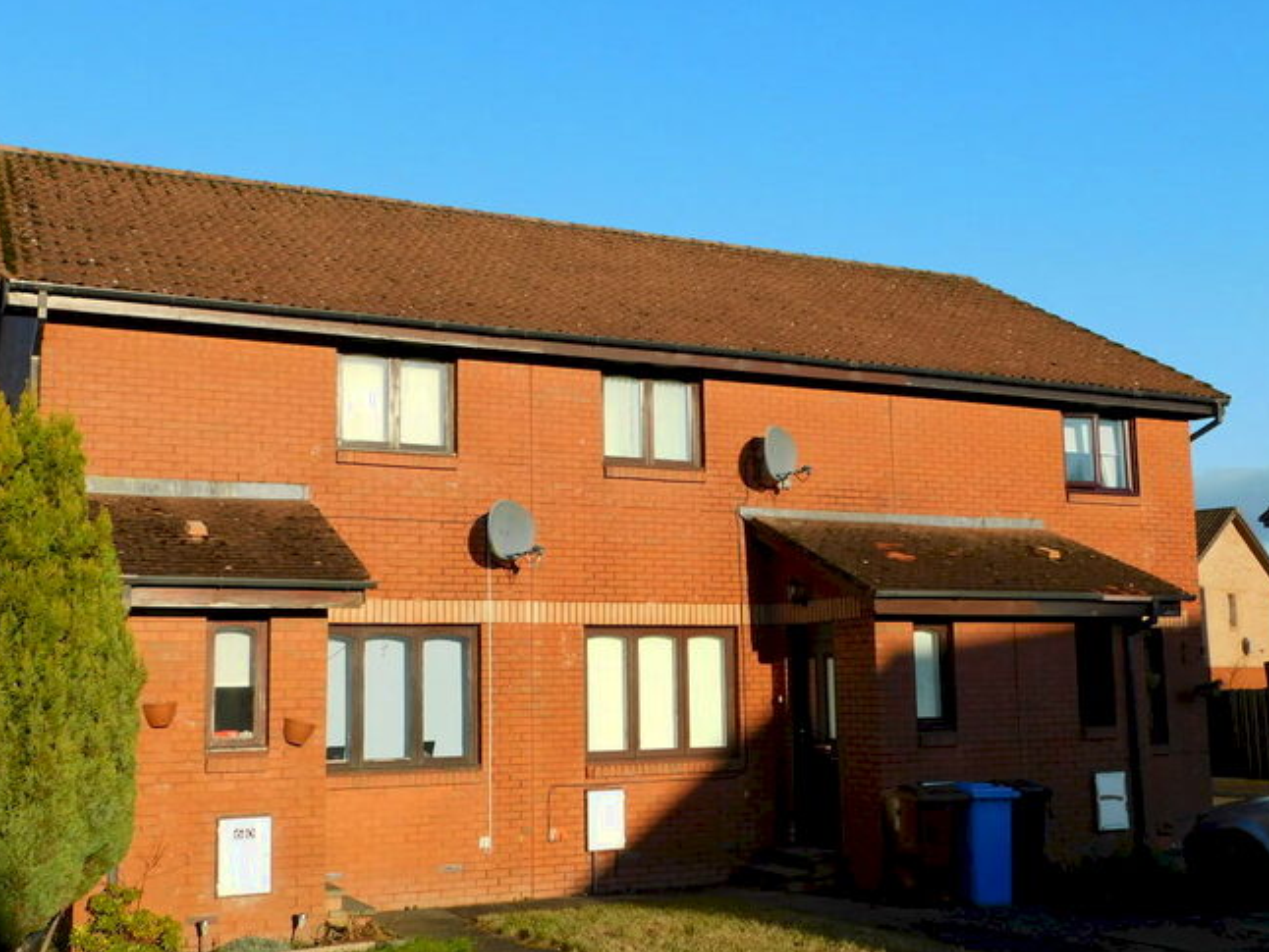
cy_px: 478
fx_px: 1430
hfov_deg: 47.8
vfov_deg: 36.8
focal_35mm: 39
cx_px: 599
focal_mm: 6.3
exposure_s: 1/800
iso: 125
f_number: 3.5
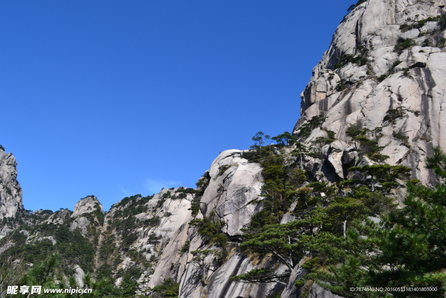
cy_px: 149
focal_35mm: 27
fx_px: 335
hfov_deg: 67.4
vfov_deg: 47.9
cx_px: 223
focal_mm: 18
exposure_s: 1/250
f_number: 10
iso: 400
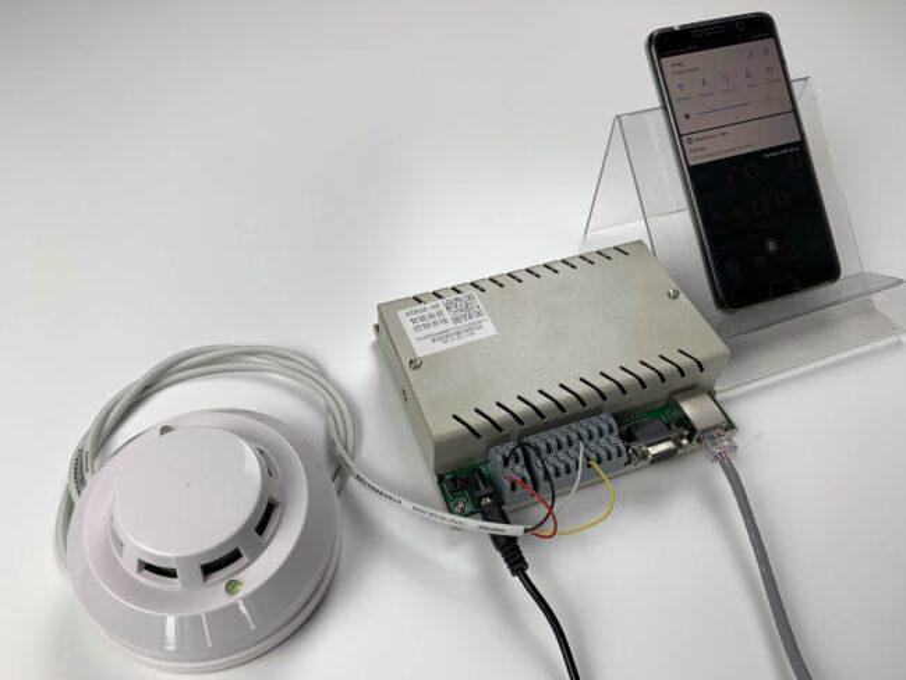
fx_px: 681
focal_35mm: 26
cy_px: 340
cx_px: 453
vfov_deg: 53.1
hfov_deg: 67.3
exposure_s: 1/100
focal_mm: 4.25
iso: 25
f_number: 1.8
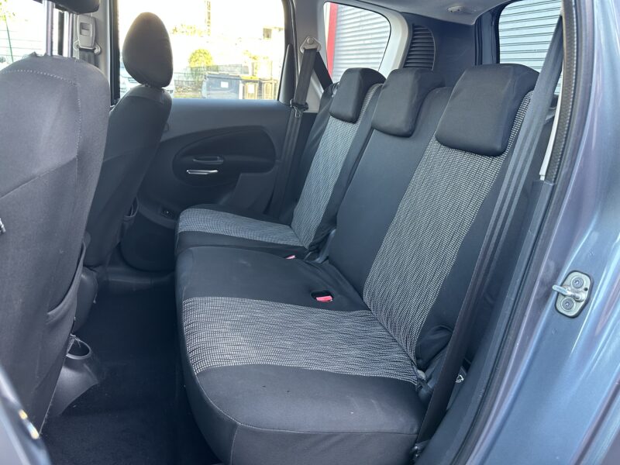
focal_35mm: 24
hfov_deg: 71.6
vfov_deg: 56.8
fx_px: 430
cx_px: 310
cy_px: 232
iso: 250
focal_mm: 6.86
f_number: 1.78
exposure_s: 1/60
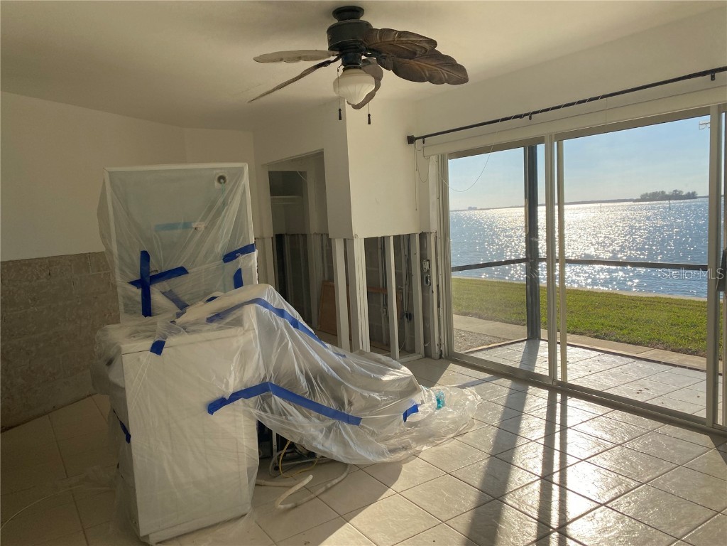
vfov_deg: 53.1
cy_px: 273
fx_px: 546
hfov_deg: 67.3
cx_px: 364
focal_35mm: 26
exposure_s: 1/1585
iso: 32
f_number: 1.8
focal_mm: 4.25
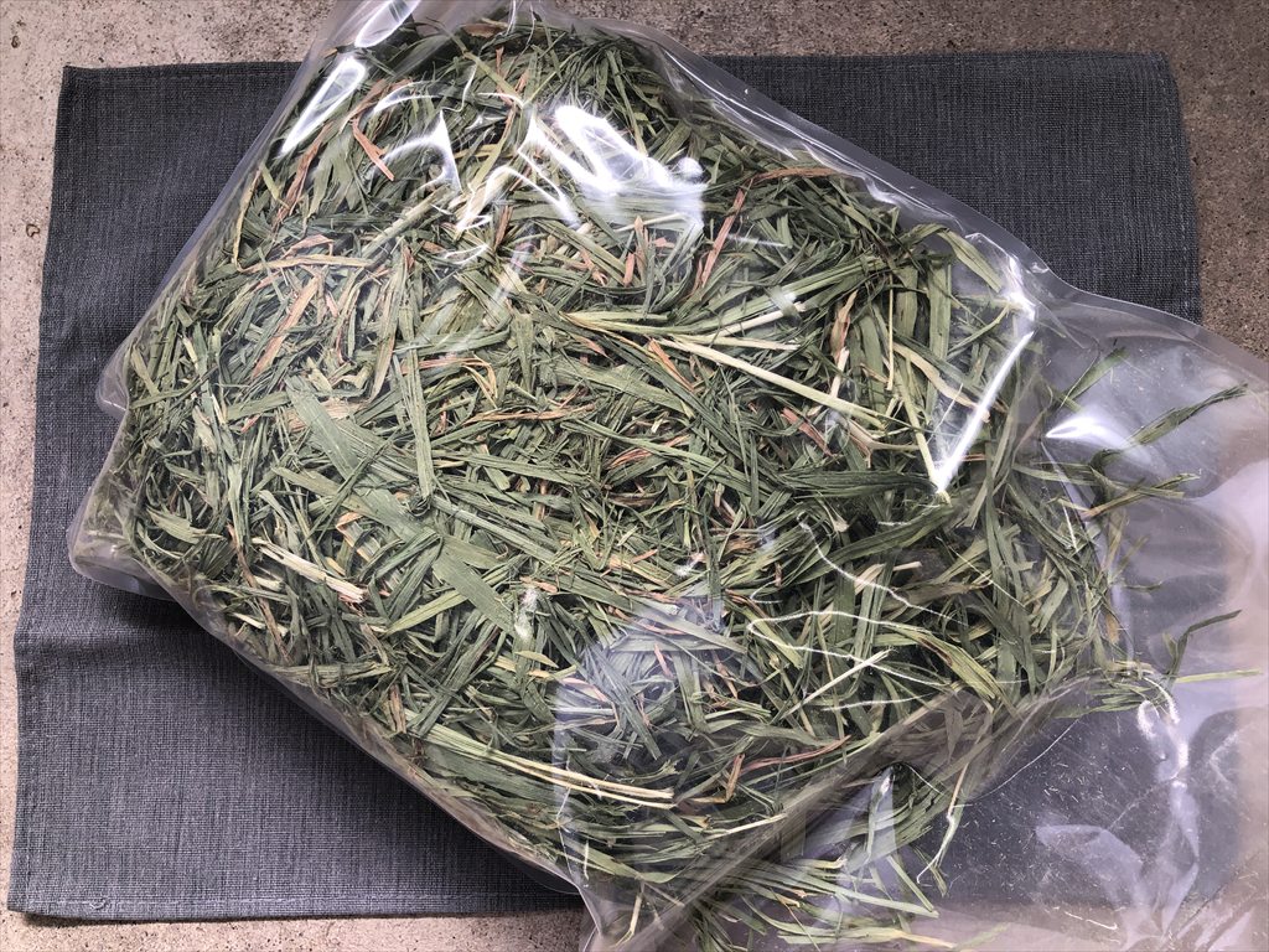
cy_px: 476
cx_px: 634
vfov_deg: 49.7
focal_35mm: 28
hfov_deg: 63.4
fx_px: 1026
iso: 50
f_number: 1.8
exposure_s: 1/120
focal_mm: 3.99
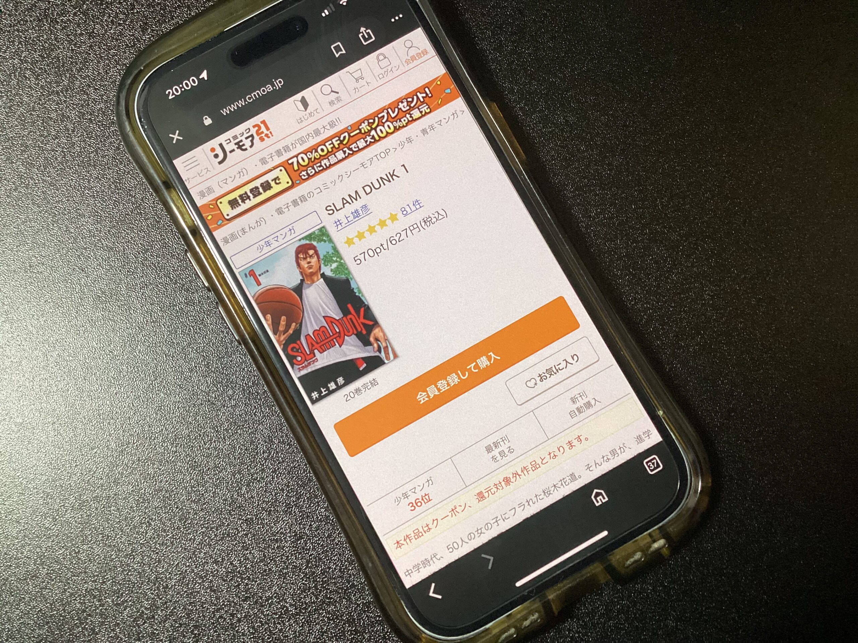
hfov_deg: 58.4
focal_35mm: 31
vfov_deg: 45.4
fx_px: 768
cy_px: 322
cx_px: 429
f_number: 2.4
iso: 250
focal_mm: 3.3
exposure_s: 1/60
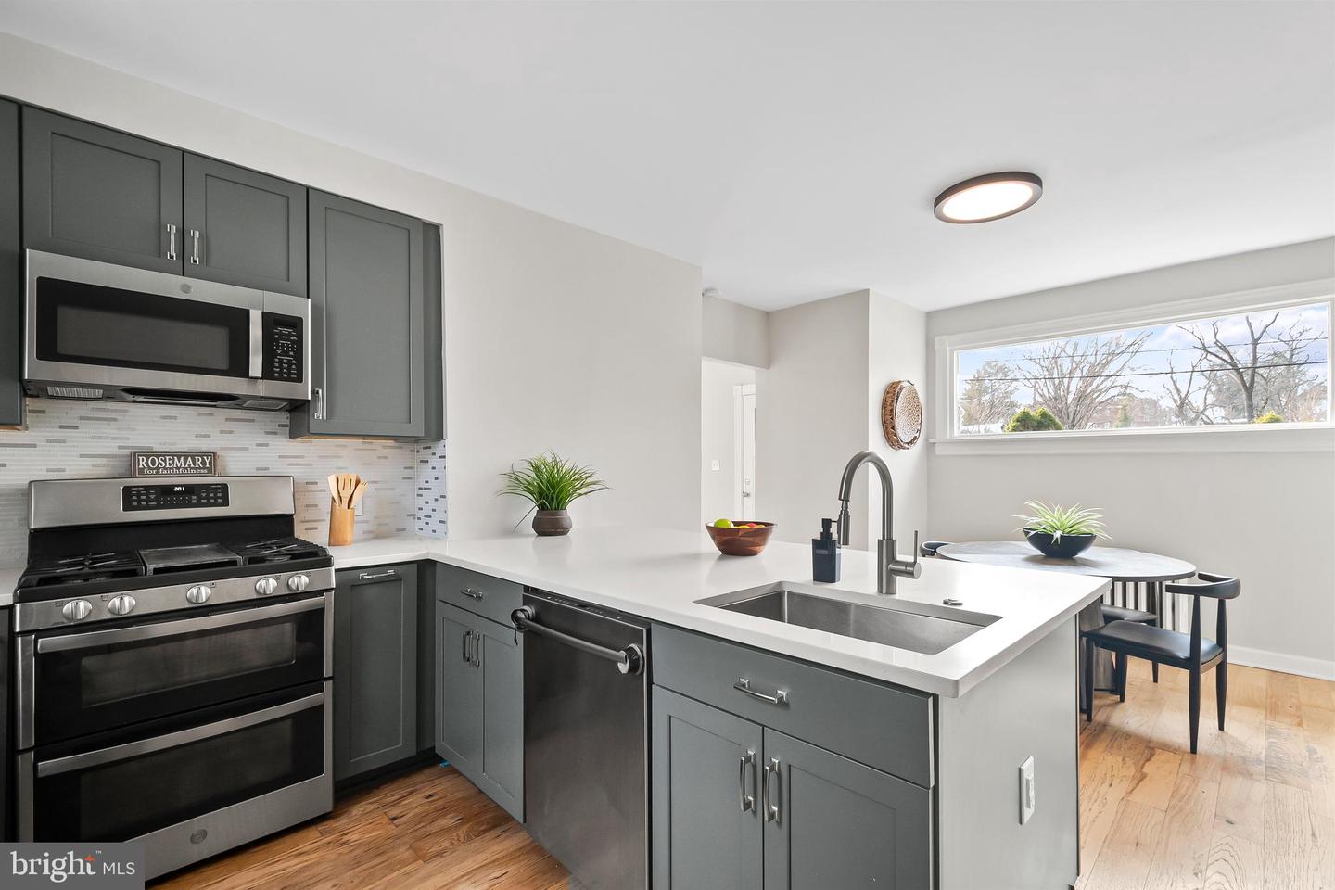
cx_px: 668
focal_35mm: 15
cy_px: 445
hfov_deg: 100.4
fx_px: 556
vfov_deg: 77.3
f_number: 7.1
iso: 640
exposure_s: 1/20
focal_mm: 10
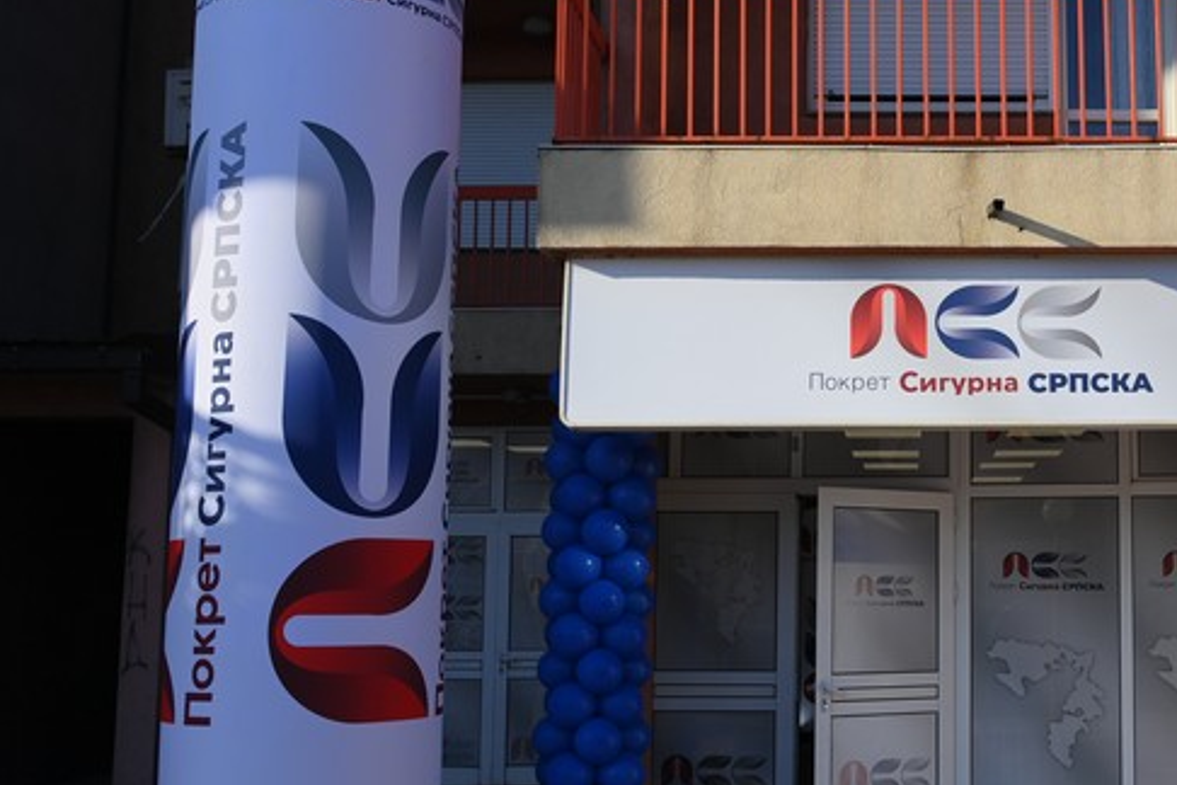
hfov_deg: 37.6
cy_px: 386
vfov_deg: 26.5
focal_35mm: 51
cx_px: 928
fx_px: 1667
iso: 200
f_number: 4.5
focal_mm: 31
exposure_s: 1/2500
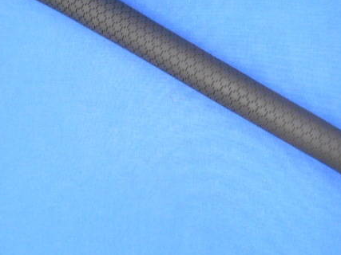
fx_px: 384
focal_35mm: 39
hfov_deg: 46.4
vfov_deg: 36.3
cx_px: 249
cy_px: 80
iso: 400
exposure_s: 1/30
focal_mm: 4.6
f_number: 3.2
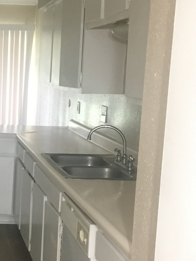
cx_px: -13
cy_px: 150
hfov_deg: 21.0
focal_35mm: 67
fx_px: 506
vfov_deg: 28.9
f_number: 2.2
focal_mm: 4.15
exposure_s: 1/15
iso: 250
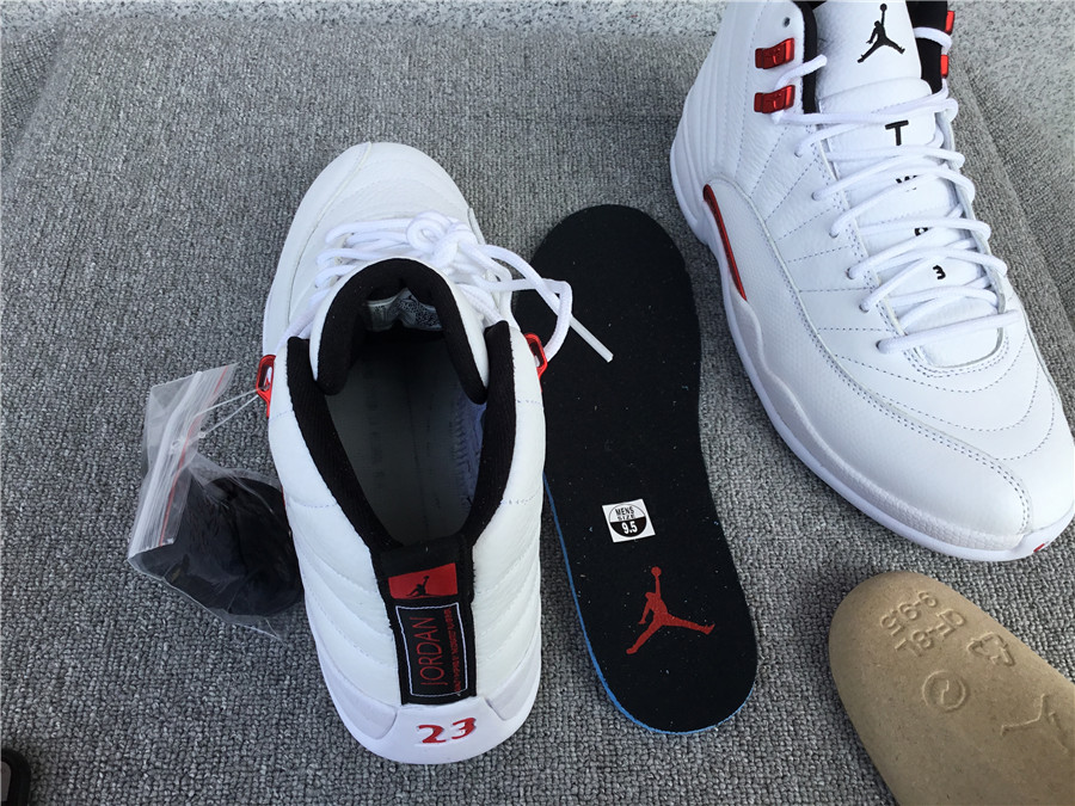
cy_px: 403
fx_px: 963
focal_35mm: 31
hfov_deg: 58.4
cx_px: 538
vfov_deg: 45.4
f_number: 2.4
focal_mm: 3.3
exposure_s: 1/394
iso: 25
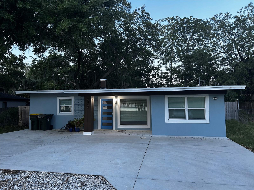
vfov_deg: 53.1
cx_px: 127
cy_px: 95
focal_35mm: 26
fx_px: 191
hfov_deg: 67.3
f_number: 1.5
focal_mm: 5.7
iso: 100
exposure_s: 1/53
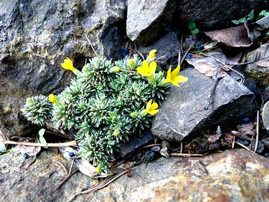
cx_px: 134
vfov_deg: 49.7
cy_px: 101
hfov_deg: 63.5
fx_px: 217
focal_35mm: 28
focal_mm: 4.6
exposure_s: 1/40
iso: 100
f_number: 2.8
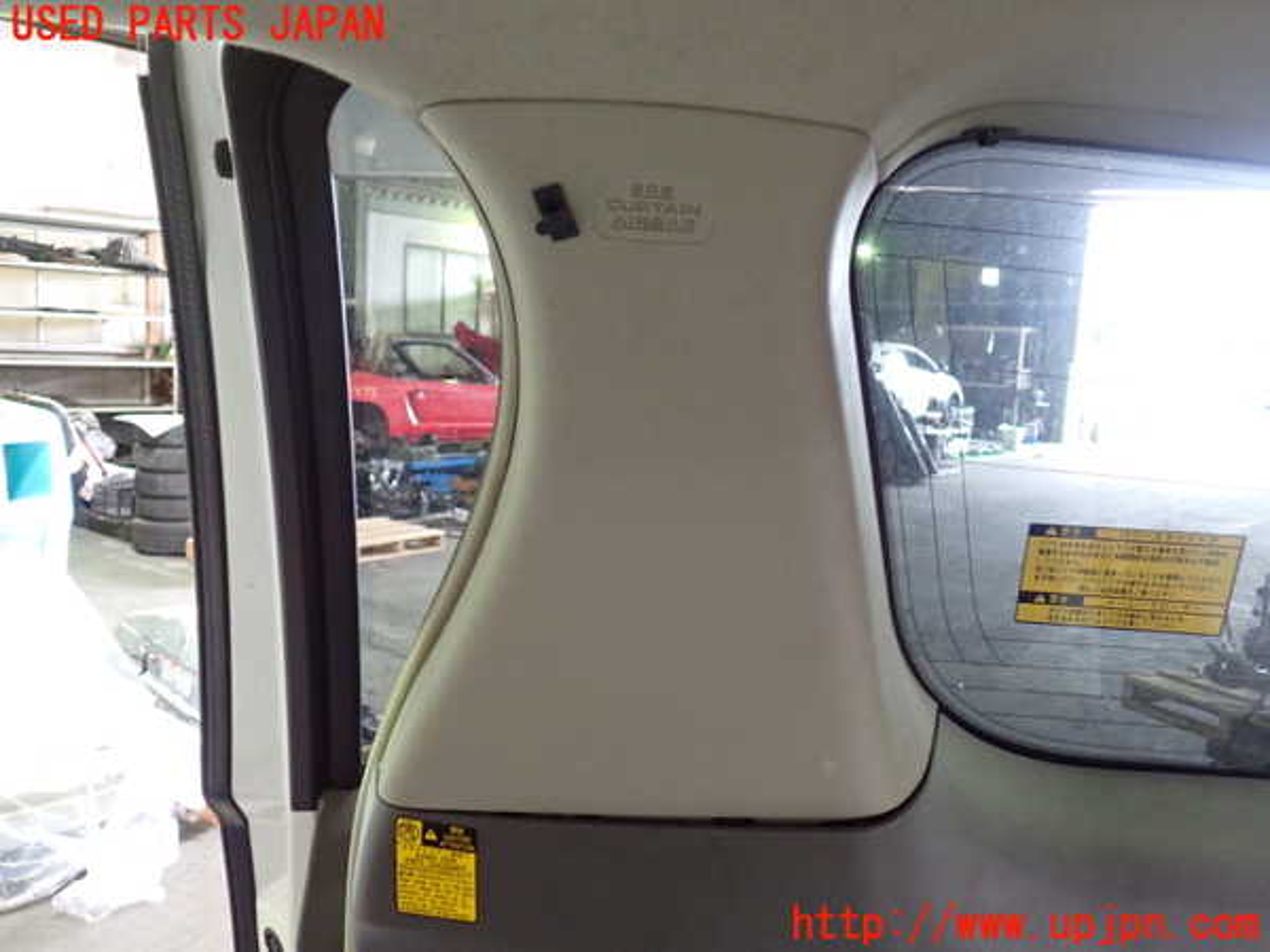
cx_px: 635
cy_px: 476
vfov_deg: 46.8
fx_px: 1101
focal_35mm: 30
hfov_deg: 60.0
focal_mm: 5.4
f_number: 2.3
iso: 800
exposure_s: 1/25
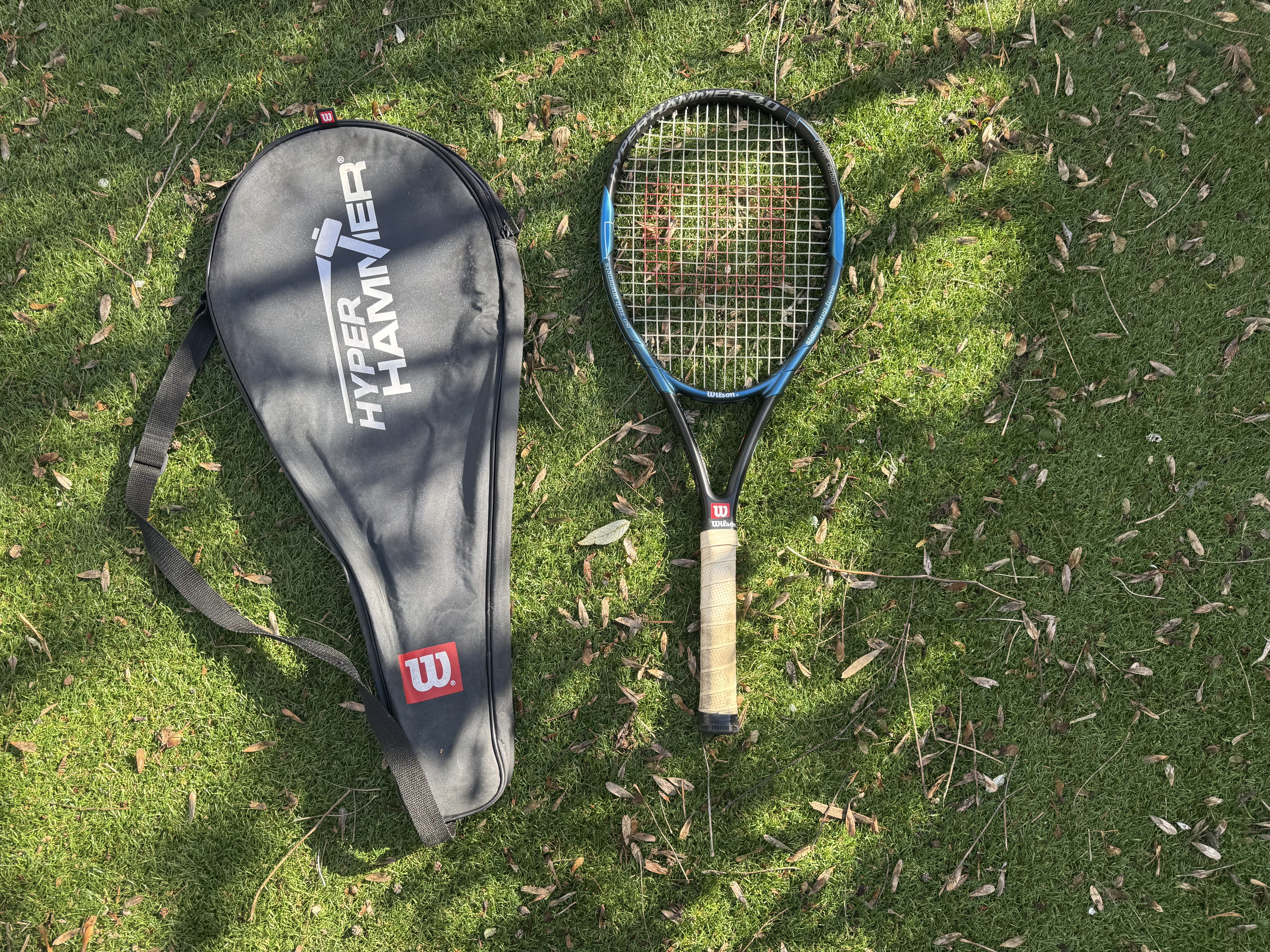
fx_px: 881
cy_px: 476
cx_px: 635
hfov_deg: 71.6
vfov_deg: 56.8
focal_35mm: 24
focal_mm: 6.76
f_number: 1.78
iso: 80
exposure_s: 1/544
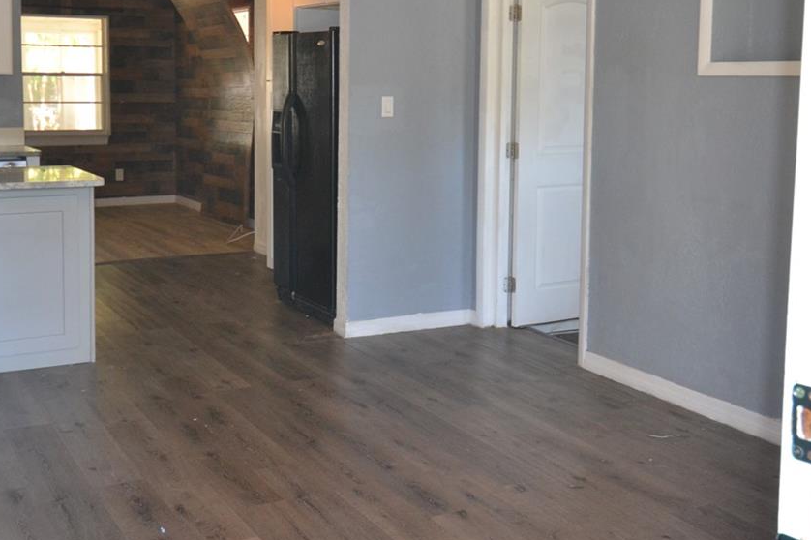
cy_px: 170
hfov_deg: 45.5
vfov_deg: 30.9
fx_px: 967
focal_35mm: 43
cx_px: 375
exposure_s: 1/60
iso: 720
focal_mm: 15
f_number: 4
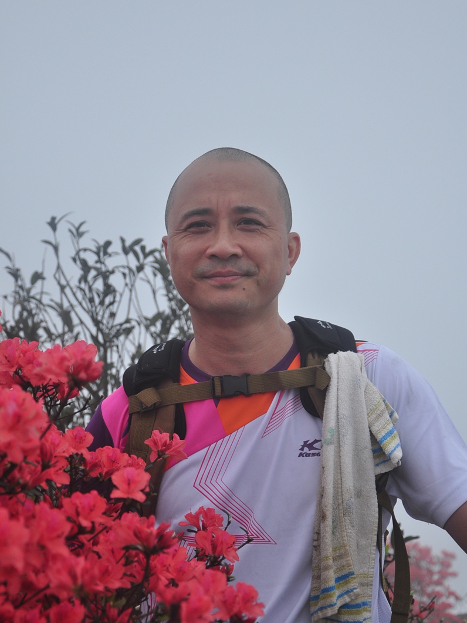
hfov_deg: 17.4
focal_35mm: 85
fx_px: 1529
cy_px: 302
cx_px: 234
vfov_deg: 23.0
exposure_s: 1/1250
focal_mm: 52
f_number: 5
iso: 320
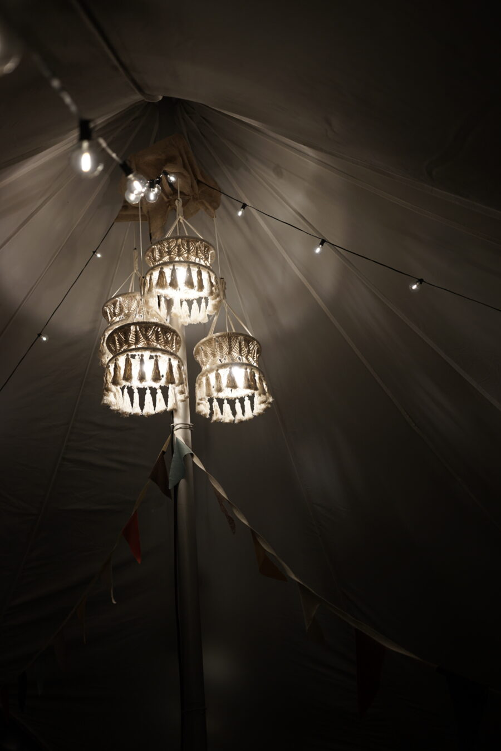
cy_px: 376
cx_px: 250
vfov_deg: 54.4
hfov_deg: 37.9
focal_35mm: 35
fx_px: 731
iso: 160
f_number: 2.8
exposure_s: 1/60
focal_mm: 35
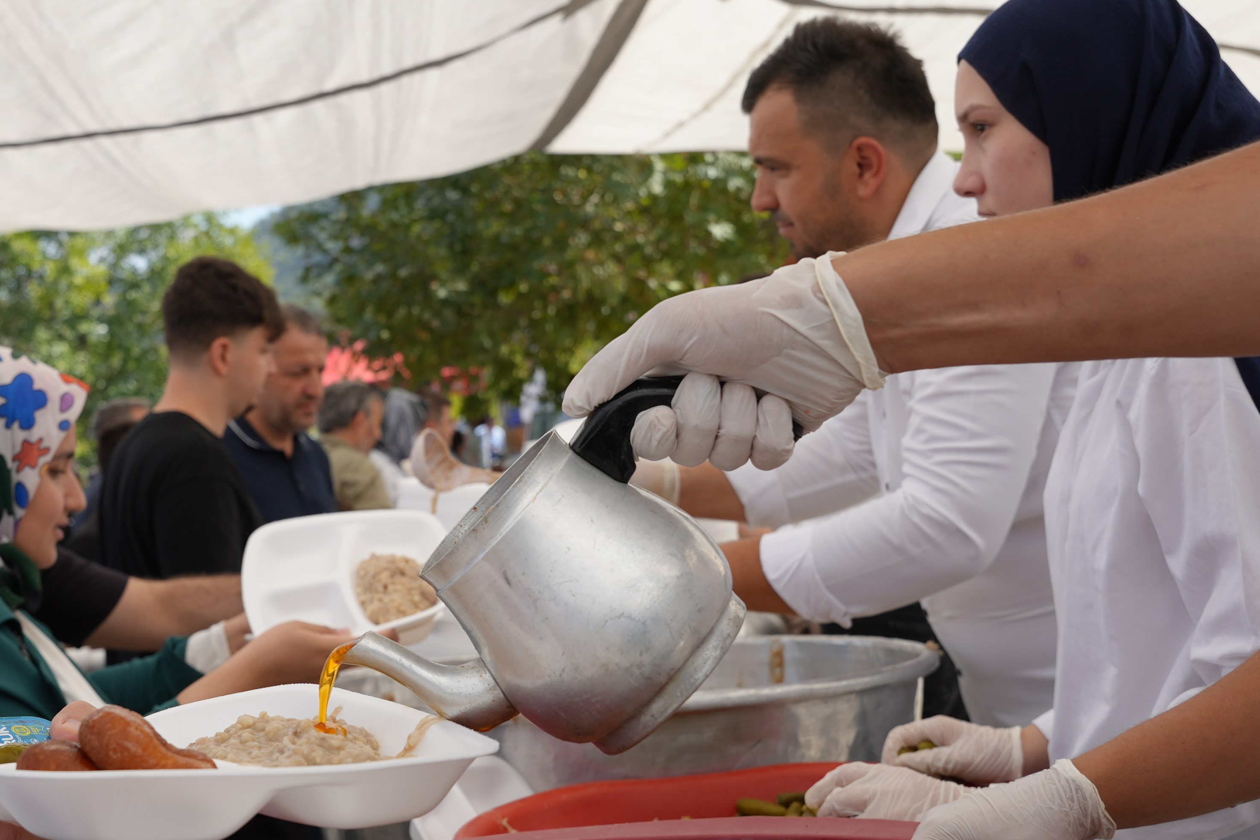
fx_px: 1960
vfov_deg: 24.2
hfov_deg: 35.4
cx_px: 440
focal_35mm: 56
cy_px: 383
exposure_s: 1/640
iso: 100
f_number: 4.5
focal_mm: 24
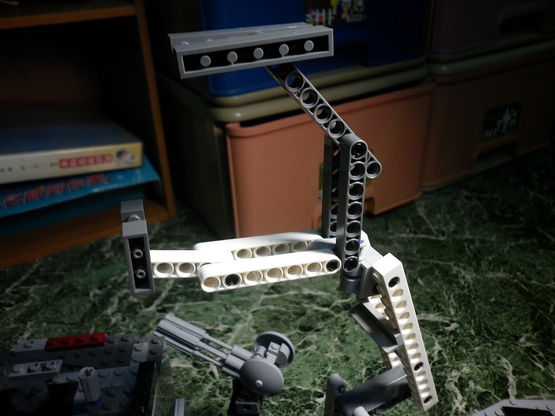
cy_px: 208
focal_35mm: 29
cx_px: 278
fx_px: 465
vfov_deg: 48.2
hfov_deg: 61.7
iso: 160
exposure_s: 1/30
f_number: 2.8
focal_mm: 5.3
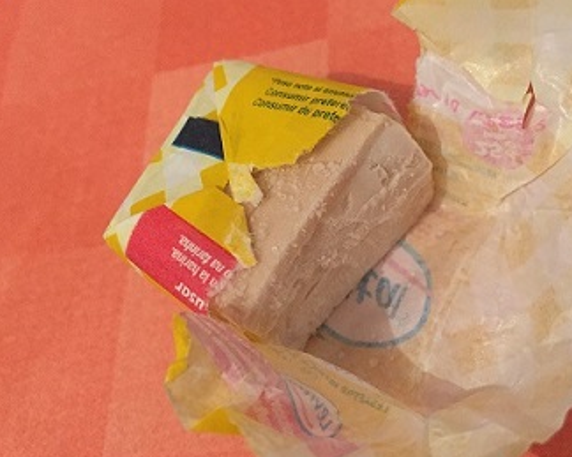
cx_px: 342
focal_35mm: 35
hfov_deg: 51.2
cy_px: 222
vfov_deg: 42.2
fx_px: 592
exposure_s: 1/20
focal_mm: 4.15
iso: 250
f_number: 2.2
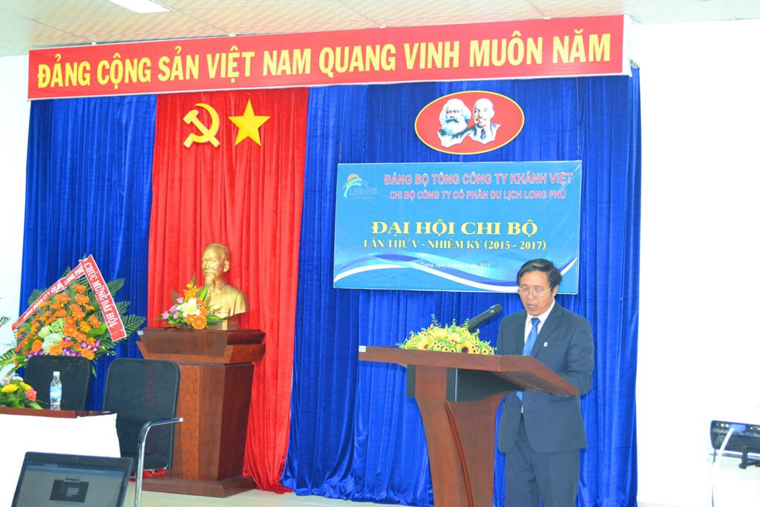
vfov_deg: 23.8
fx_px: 1203
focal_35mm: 57
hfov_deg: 35.0
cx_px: 380
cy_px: 254
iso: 2200
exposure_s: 1/60
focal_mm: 38
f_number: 5
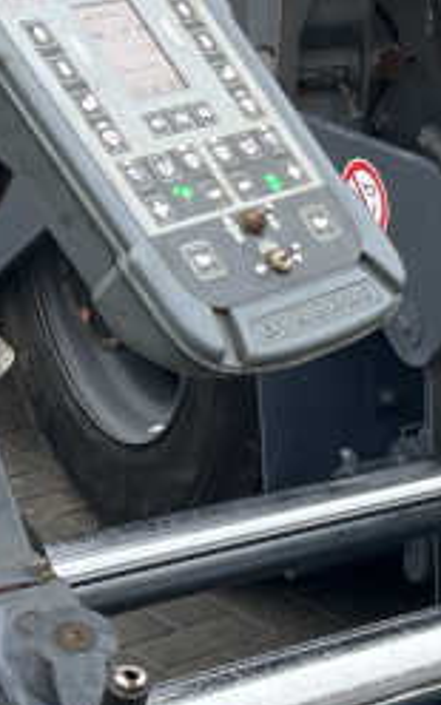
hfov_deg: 10.6
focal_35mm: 111
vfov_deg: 18.5
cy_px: 608
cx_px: 956
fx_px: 2135
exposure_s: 1/121
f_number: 1.5
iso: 50
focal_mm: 5.7
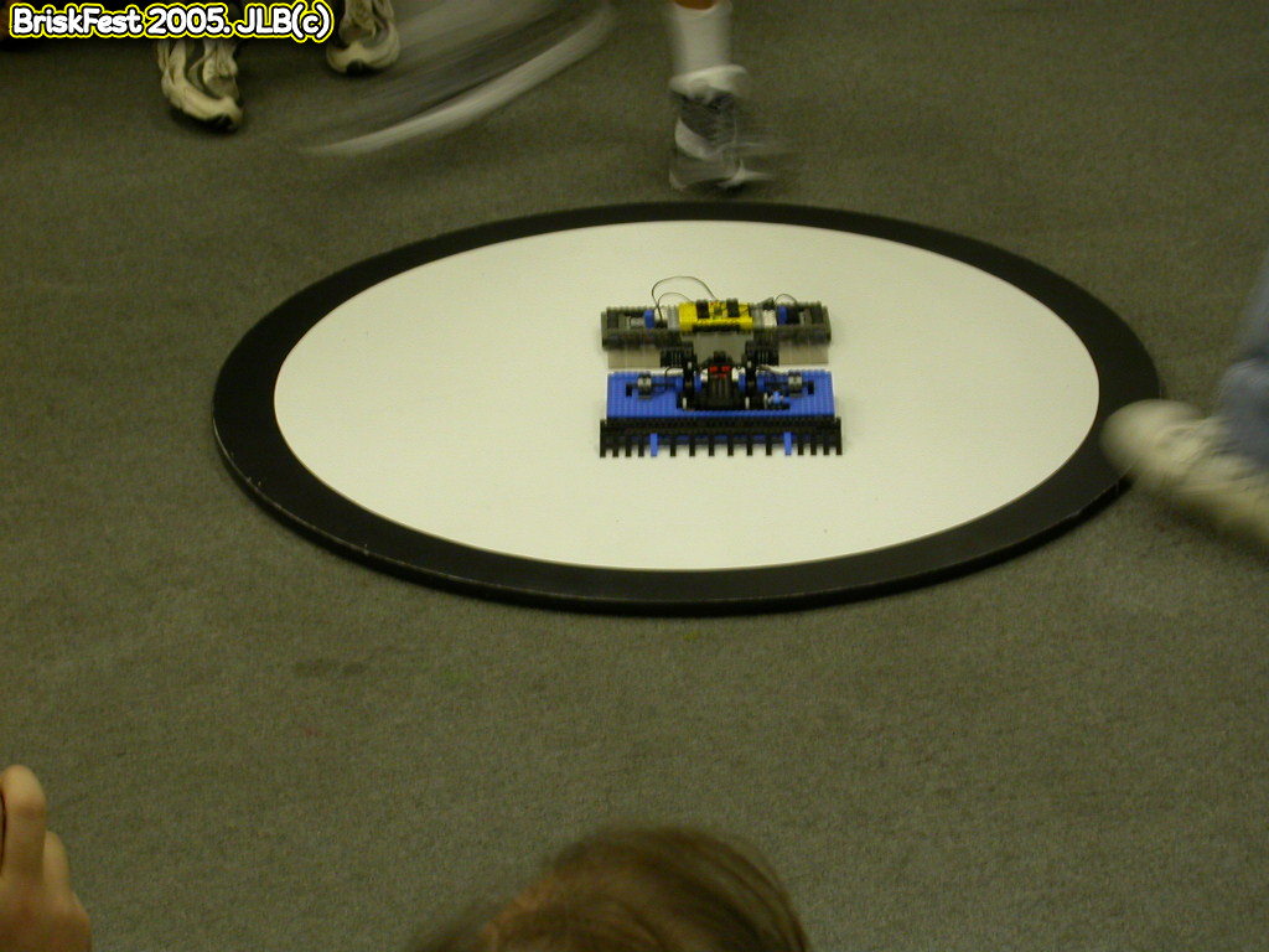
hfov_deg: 17.7
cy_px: 476
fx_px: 4069
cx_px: 634
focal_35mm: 111
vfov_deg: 13.3
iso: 100
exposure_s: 1/11.3
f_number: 4.2
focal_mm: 23.1
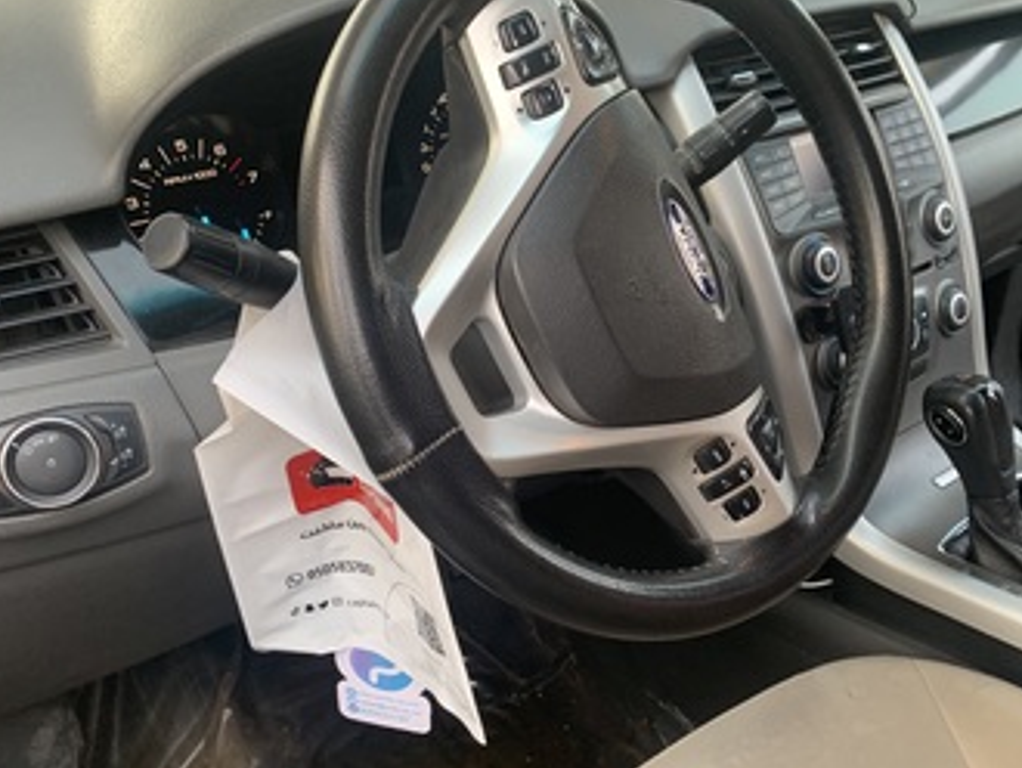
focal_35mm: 36
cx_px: 565
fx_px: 1064
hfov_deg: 51.2
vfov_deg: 39.7
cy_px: 410
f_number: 1.8
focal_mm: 4.25
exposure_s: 1/60
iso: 160
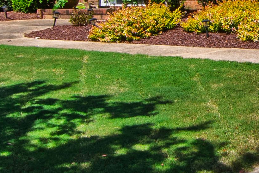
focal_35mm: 102
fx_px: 734
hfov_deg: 18.5
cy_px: -13
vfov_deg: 13.2
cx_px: 342
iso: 160
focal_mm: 10
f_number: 8
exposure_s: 1/200
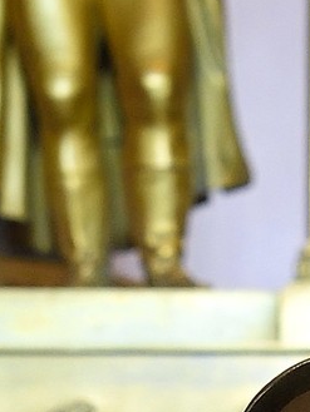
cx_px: 296
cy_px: 1081
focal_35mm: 267
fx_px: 3186
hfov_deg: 5.6
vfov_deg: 6.9
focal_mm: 38
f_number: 7.1
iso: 1600
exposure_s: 1/30
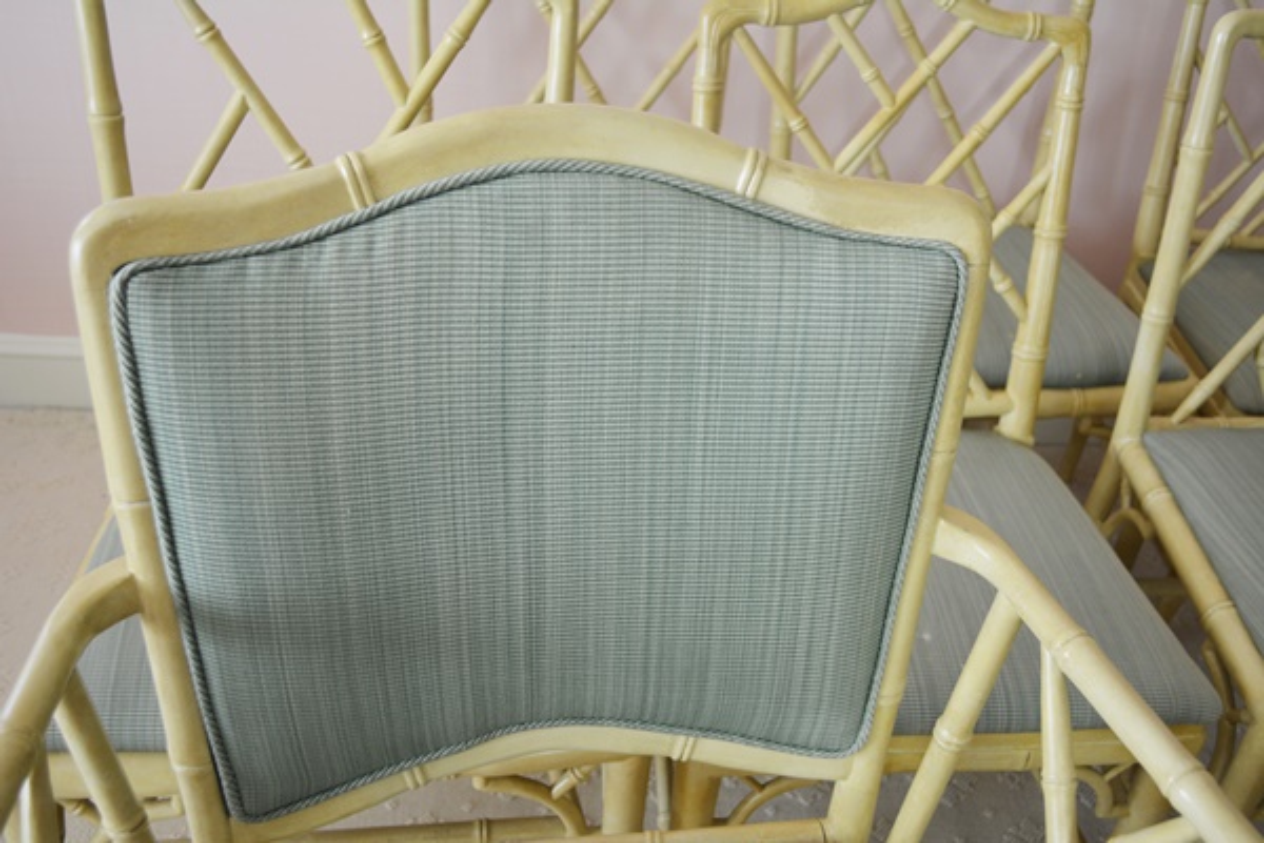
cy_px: 422
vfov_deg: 40.0
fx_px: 1159
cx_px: 632
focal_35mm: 33
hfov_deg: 57.2
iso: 450
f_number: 4
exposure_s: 1/60
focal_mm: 22
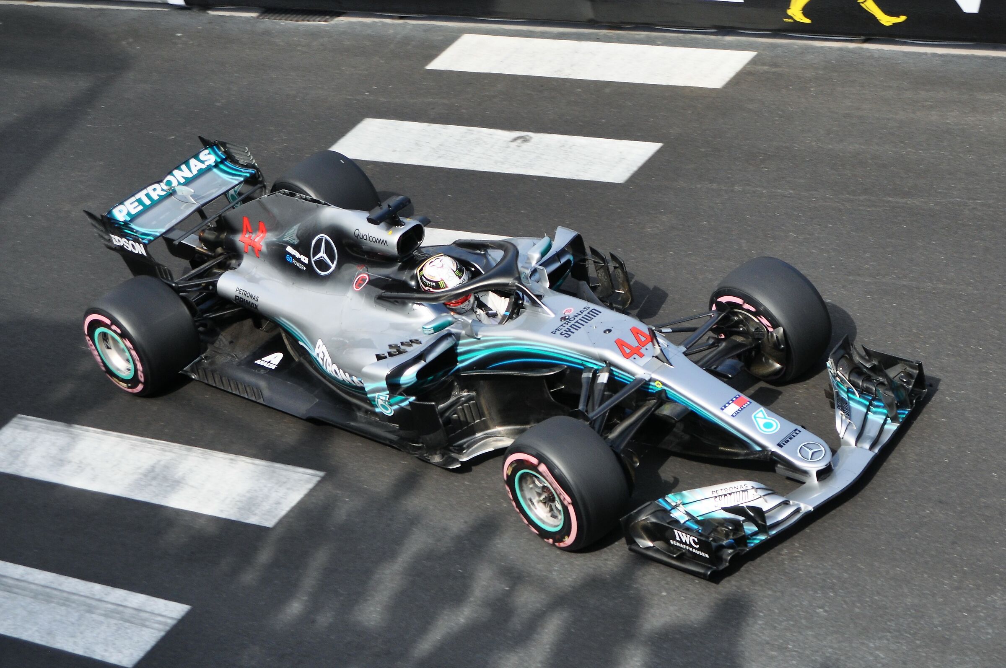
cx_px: 503
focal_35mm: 75
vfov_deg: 18.1
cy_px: 334
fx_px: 2093
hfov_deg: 27.0
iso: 400
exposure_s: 1/1250
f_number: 5
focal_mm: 50
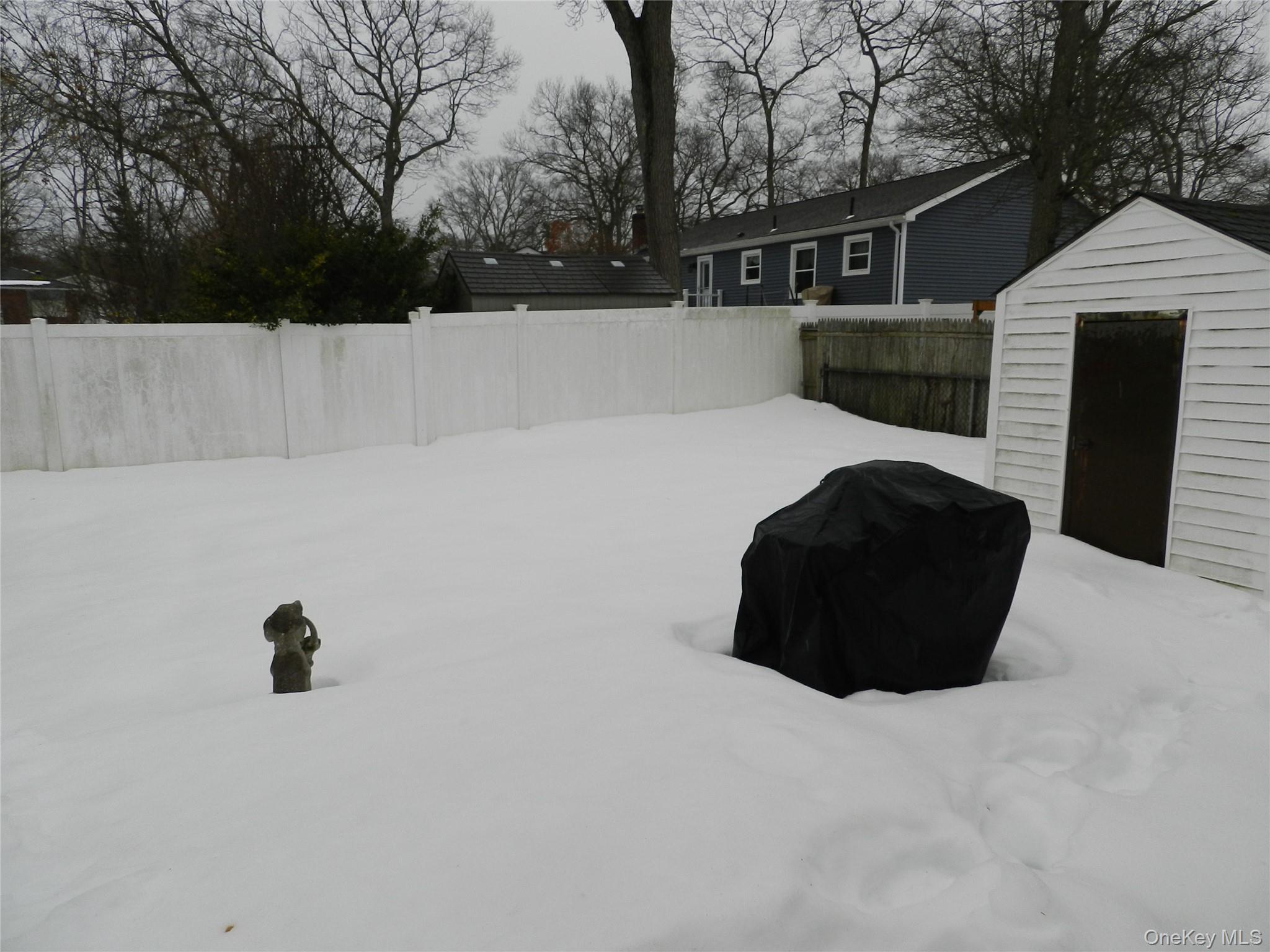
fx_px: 844
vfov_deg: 58.9
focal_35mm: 23
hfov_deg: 73.9
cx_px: 635
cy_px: 476
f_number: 3.4
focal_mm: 4
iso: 160
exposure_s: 1/320
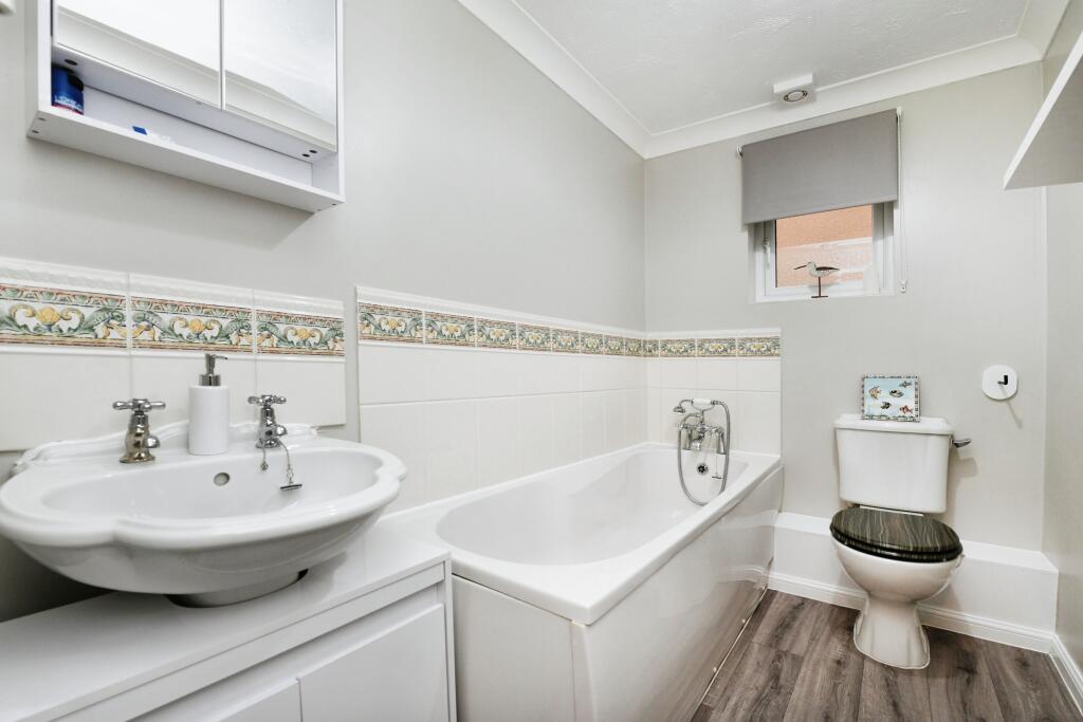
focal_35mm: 15
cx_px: 542
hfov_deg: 100.4
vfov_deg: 77.3
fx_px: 451
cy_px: 361
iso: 800
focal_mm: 15
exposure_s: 1/60
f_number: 8
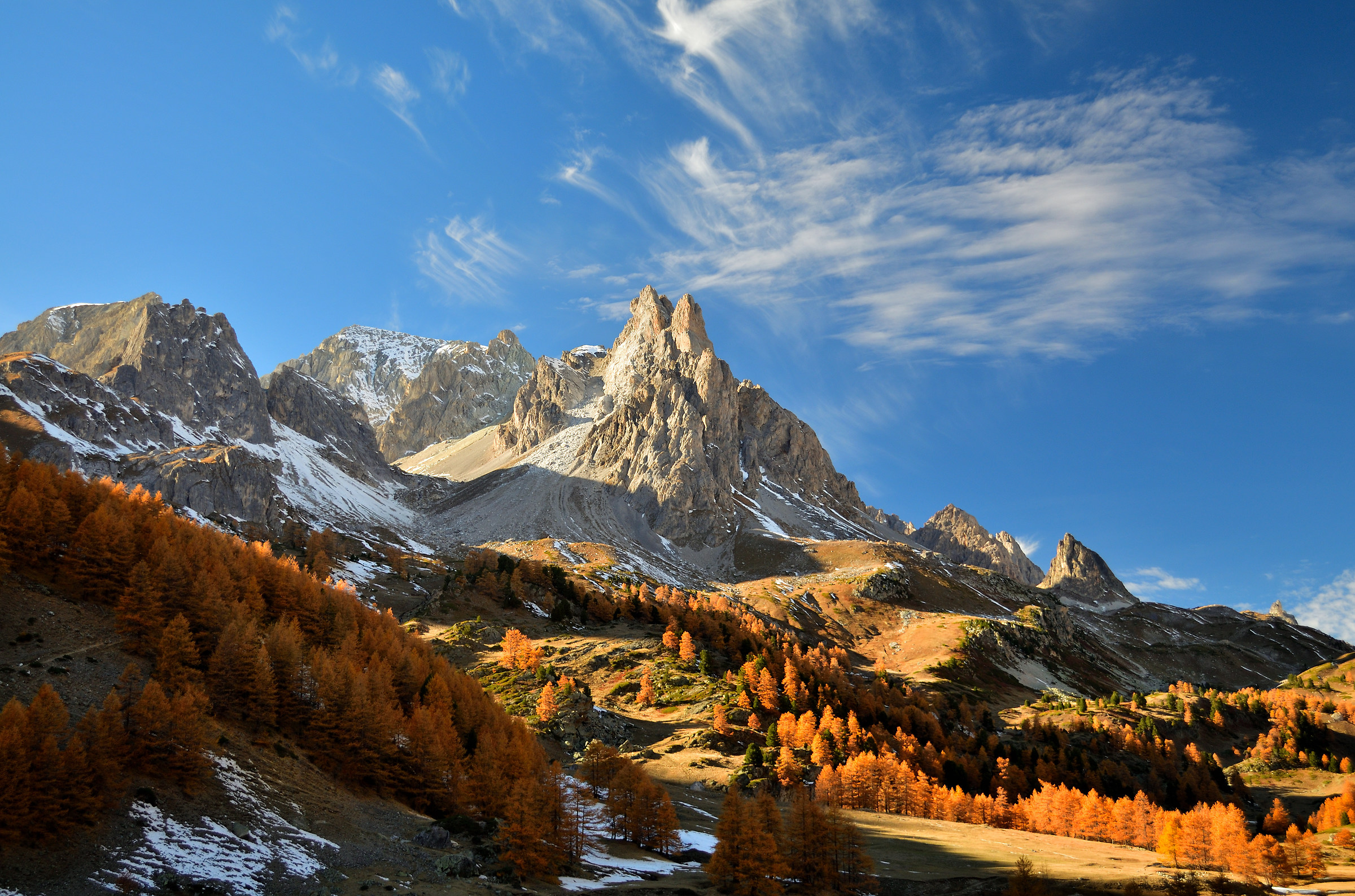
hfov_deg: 49.6
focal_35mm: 39
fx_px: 1465
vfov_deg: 34.1
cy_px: 448
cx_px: 678
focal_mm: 26
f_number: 4.2
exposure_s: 1/125
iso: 100
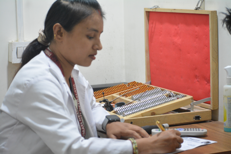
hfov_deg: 19.5
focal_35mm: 105
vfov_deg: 13.0
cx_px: 116
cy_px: 77
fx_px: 674
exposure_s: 1/50
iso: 2500
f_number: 22
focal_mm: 70
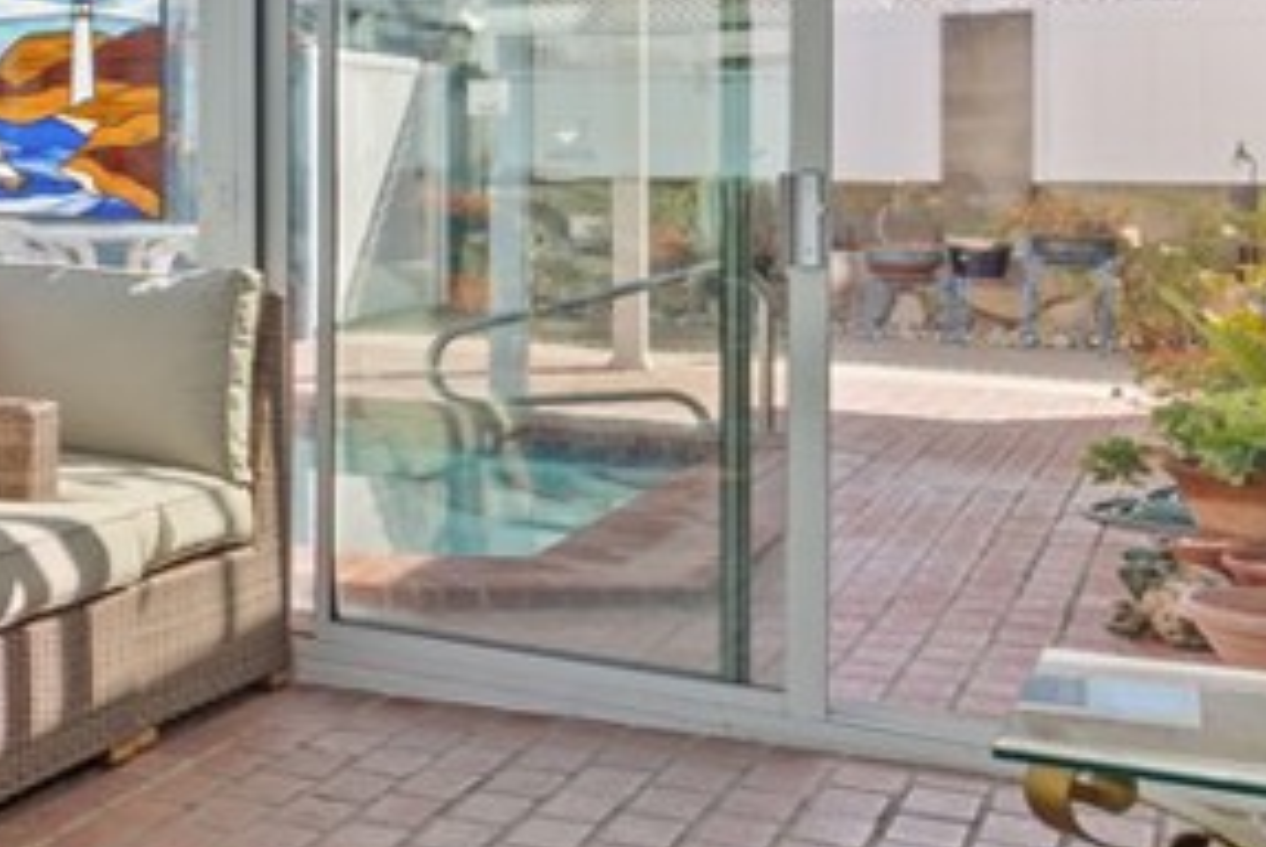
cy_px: 161
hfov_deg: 23.6
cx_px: -847
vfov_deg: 23.5
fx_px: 2006
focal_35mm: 57
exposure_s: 1/60
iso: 800
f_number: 9
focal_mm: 16
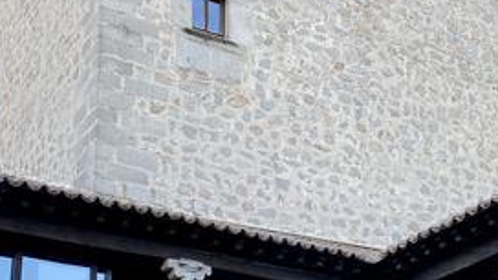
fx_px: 964
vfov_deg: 16.1
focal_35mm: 73
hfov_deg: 29.0
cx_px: 256
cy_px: 294
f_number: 1.8
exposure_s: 1/240
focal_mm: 4.25
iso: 32
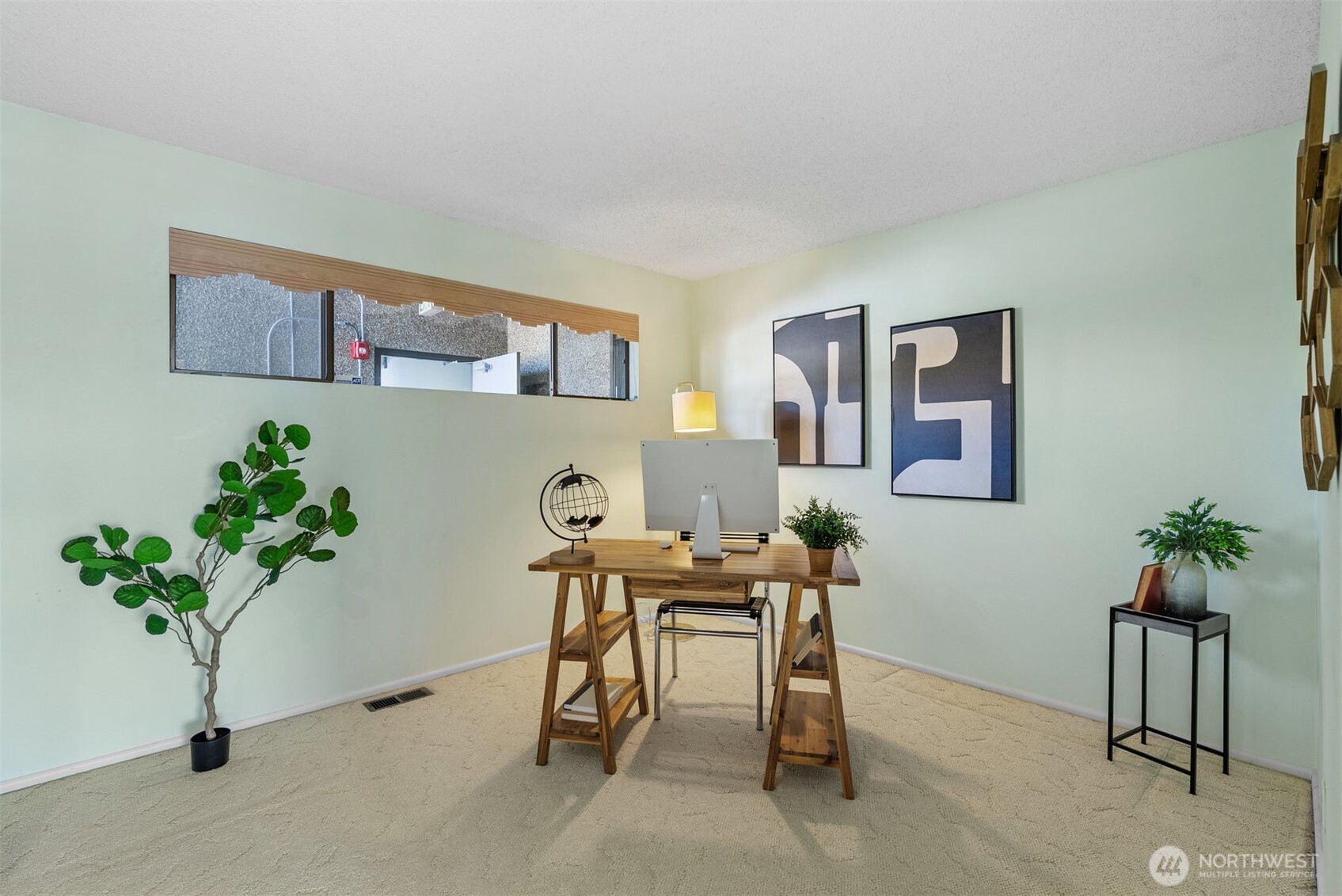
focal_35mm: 16
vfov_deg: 73.8
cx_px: 671
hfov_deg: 96.7
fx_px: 597
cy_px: 448
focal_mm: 16
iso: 200
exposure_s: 1/1.67
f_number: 8
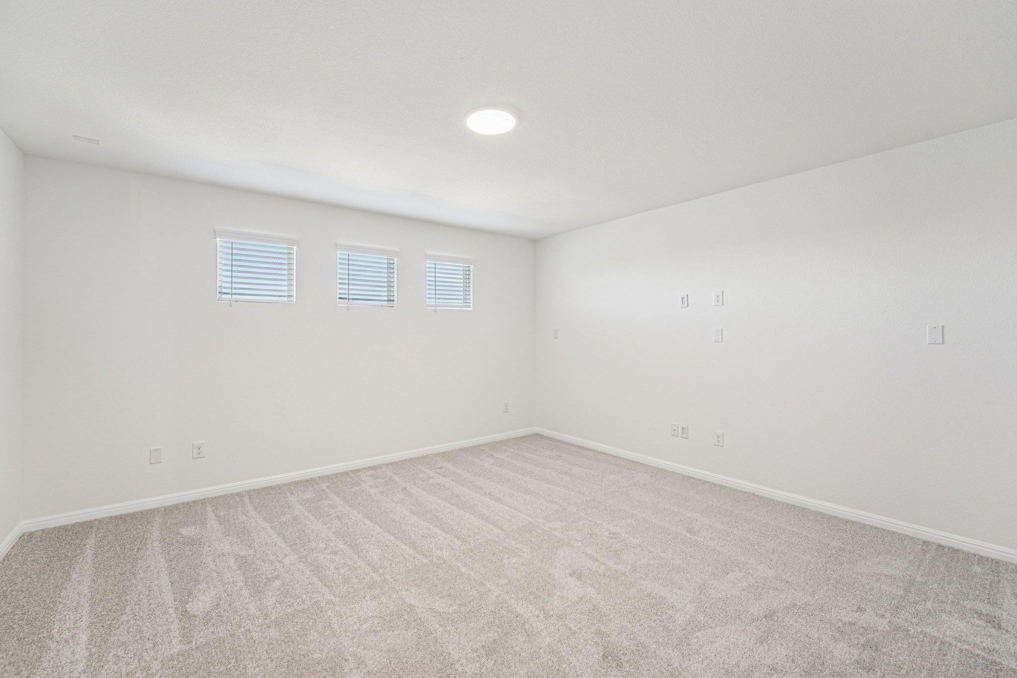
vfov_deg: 81.2
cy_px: 339
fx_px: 395
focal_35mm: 14
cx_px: 508
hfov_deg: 104.3
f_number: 8
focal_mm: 14
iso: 400
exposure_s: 1/25
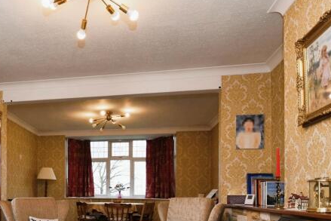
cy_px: 200
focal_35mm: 35
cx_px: 61
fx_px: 322
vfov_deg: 35.6
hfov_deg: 50.7
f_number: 11
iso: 800
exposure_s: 1/60
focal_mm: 15
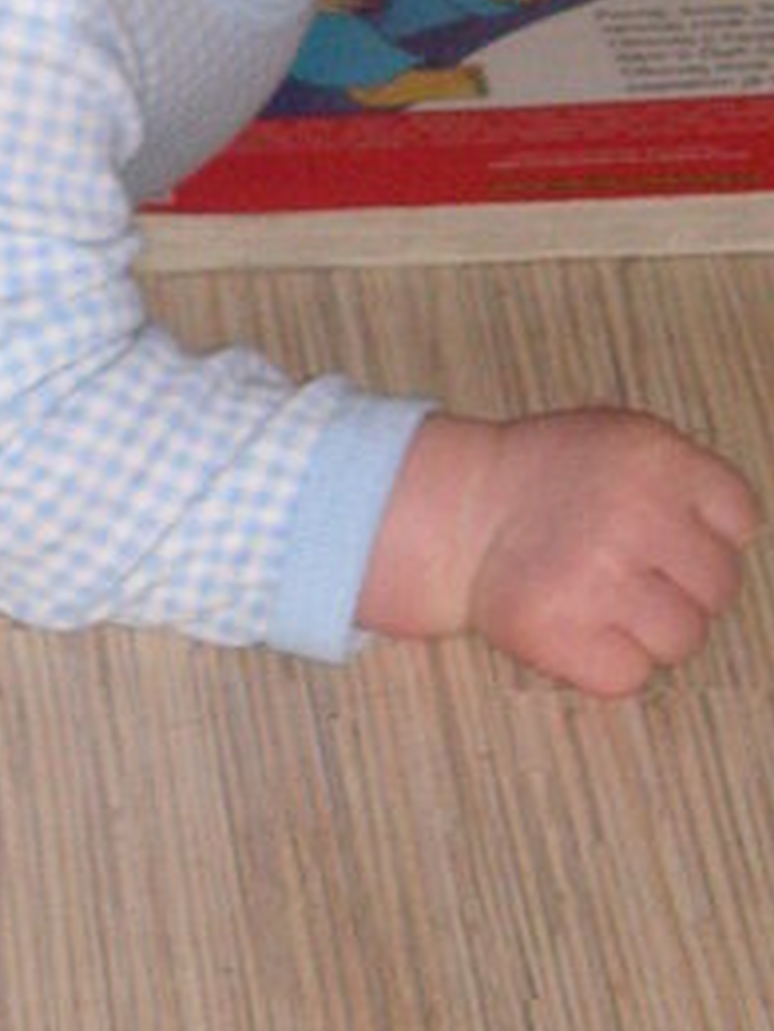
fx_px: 9182
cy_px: 48
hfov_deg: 4.8
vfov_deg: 6.4
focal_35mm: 308
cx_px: 218
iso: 160
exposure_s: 1/90
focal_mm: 16.6
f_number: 5
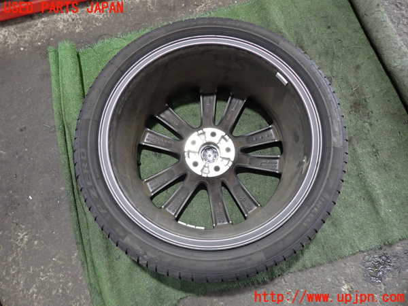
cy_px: 153
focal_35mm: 25
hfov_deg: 69.4
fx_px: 295
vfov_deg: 54.9
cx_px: 204
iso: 500
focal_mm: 4.5
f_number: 2
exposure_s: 1/30
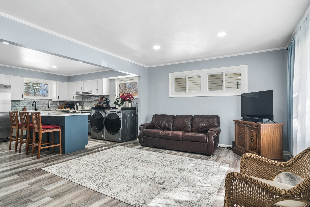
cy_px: 104
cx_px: 155
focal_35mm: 18
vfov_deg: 67.4
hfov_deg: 90.0
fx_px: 155
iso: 200
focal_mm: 12
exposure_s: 1/13
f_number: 8
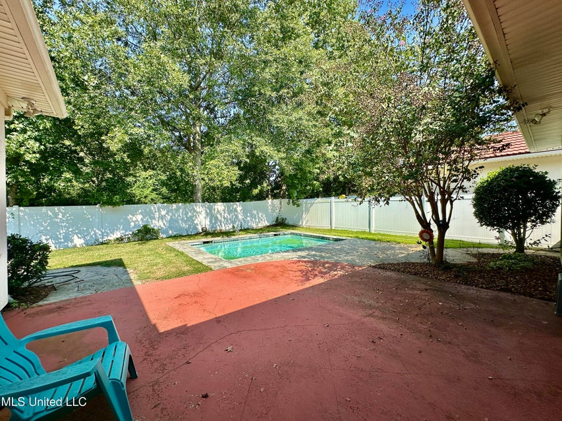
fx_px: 227
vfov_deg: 85.7
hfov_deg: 102.1
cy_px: 210
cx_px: 281
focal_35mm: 14
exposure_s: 1/1383
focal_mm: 2.22
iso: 40
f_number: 2.2
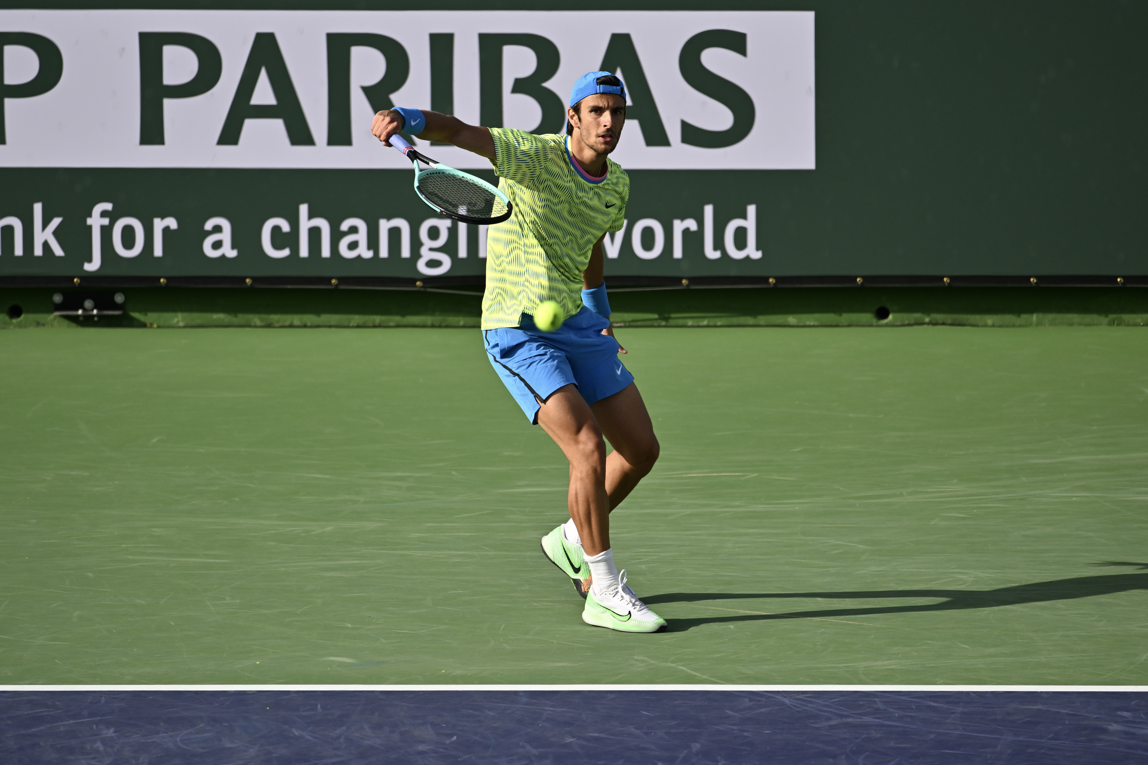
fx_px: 12755
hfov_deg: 5.2
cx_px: 574
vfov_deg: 3.4
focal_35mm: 400
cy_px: 382
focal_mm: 400
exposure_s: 1/2500
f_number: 4.5
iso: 250
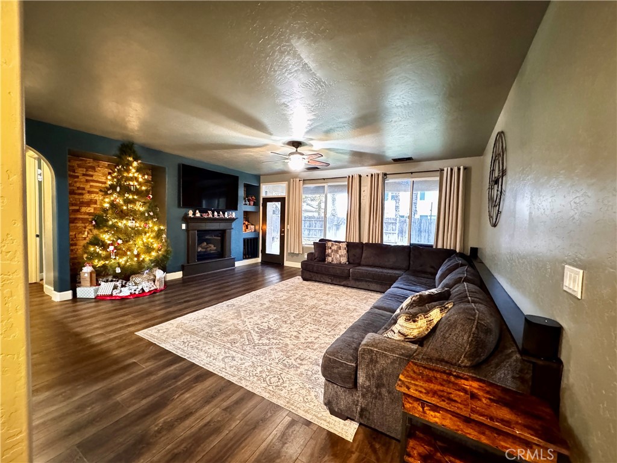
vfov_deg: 85.7
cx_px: 308
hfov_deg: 102.1
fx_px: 250
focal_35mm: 14
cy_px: 232
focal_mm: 2.22
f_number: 2.2
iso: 2500
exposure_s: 1/24
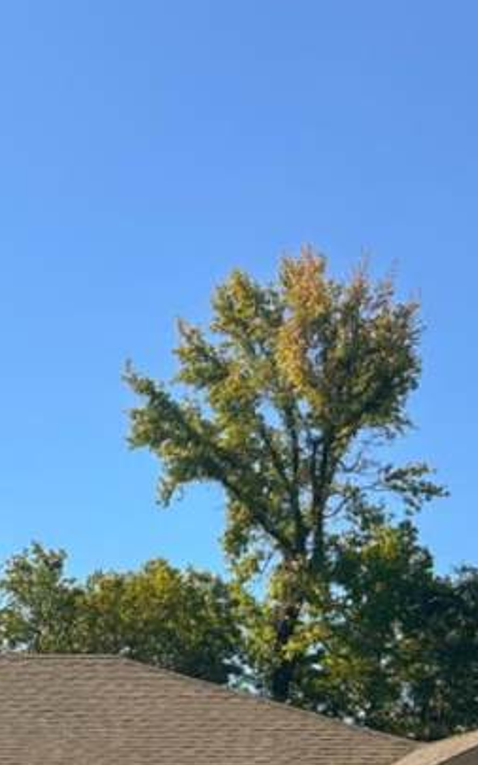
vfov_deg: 22.7
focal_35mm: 87
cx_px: -93
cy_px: 801
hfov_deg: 14.5
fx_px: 1814
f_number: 1.5
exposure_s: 1/5300
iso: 50
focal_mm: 5.7
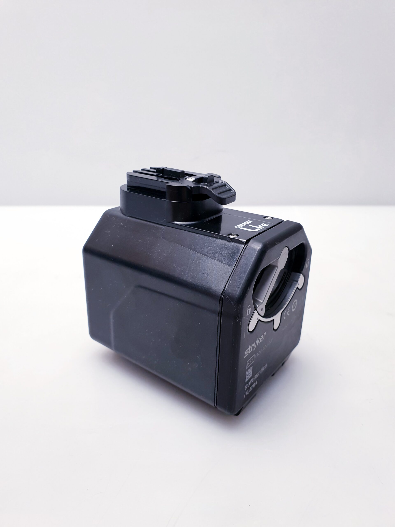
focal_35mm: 26
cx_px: 198
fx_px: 396
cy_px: 264
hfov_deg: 53.1
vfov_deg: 67.3
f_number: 2.4
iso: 80
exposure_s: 1/50
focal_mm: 4.3
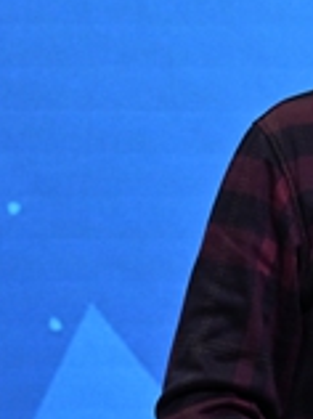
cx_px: 316
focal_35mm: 400
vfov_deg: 5.0
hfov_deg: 3.7
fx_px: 4836
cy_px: 296
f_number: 4
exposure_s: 1/200
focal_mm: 64
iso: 400
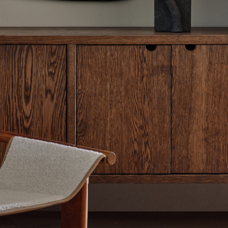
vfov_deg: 10.6
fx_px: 1207
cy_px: -34
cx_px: -85
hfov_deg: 10.5
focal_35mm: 162
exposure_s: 1/20
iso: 800
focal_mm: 51.7
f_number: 9
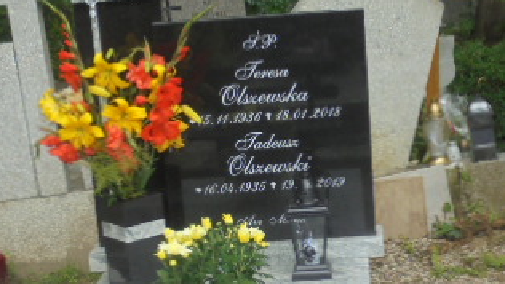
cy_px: 313
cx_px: 245
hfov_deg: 22.4
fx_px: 1273
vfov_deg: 12.5
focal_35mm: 95
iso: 100
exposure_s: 1/80
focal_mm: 7.8
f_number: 4.5
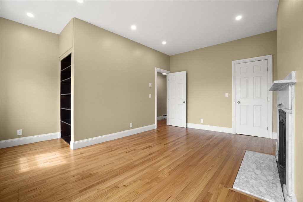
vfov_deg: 77.3
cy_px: 101
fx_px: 126
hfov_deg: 100.4
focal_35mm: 15
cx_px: 152
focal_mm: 10
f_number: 7.1
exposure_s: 1/25
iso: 320
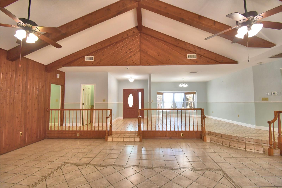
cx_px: 141
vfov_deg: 77.3
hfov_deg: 100.4
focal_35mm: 15
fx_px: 117
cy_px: 94
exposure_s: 1/30
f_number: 4.5
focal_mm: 10
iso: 450
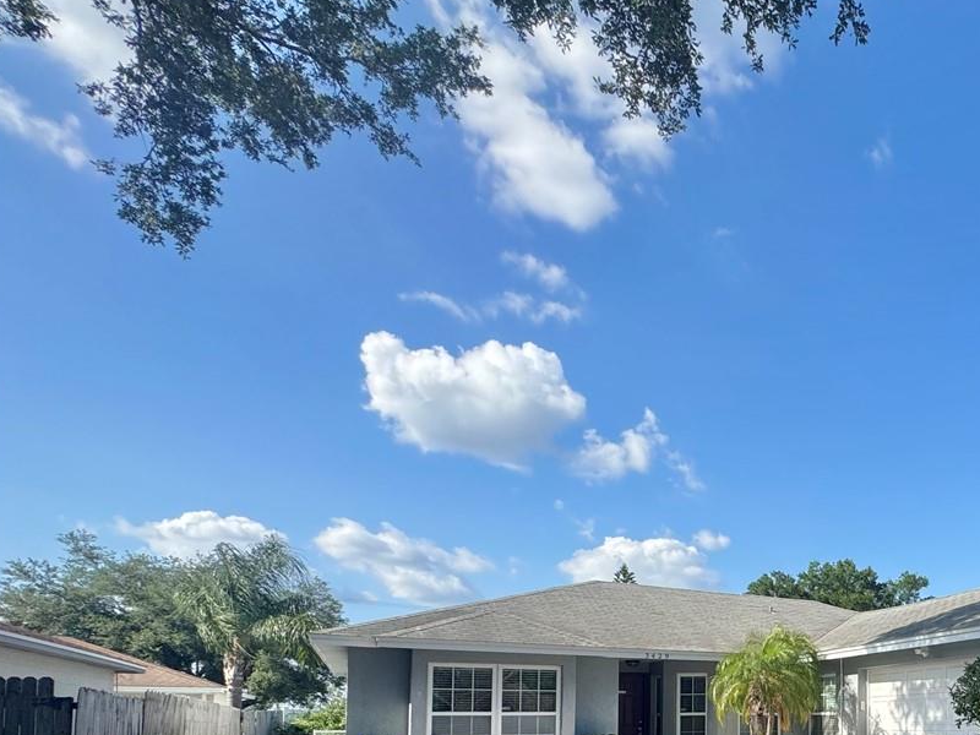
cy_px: 684
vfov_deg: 44.5
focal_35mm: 28
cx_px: 965
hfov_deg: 51.7
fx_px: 793
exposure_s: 1/1078
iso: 40
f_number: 2.2
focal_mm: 2.22
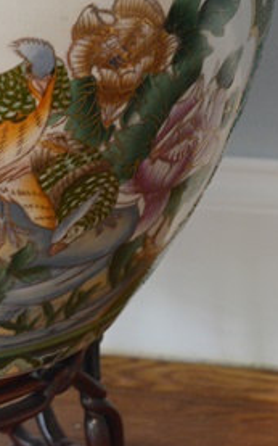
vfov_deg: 17.5
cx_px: -16
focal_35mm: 119
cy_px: 140
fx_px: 1443
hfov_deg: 10.9
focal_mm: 36
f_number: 5
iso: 1250
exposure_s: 1/30
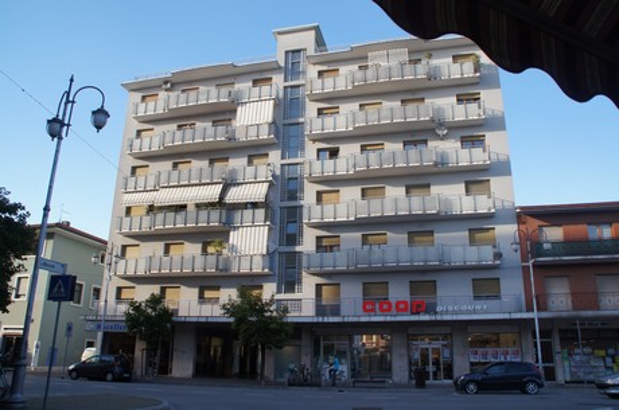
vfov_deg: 47.8
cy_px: 205
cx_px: 310
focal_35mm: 27
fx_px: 463
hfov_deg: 67.5
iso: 100
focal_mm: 18
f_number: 6.3
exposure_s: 1/125
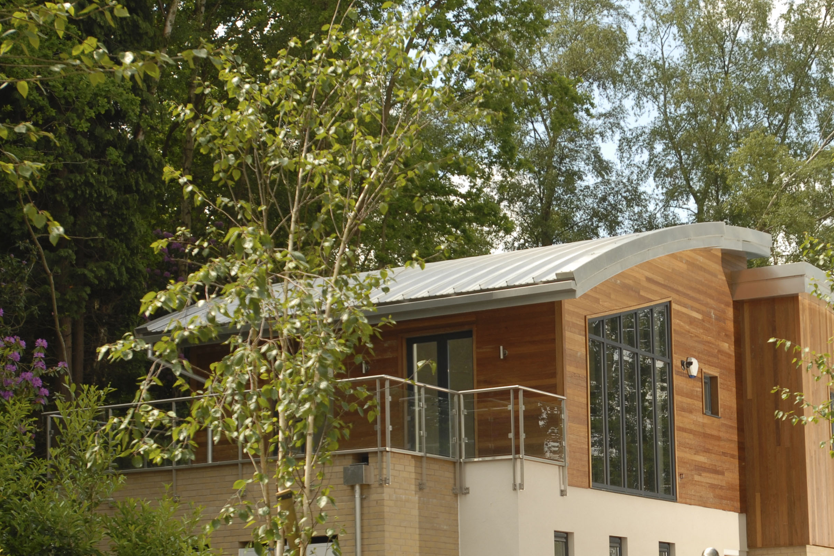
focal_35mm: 84
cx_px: 617
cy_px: 423
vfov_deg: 16.2
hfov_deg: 24.0
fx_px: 1941
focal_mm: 35
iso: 100
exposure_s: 1/200
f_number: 5.6
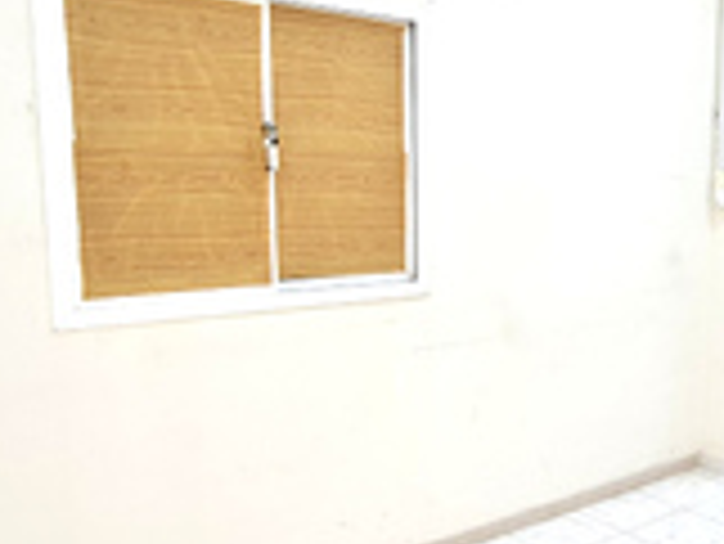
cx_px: 582
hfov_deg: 47.3
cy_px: 312
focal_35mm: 37
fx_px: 774
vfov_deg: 38.6
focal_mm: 2.2
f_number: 2.2
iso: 64
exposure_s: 1/50
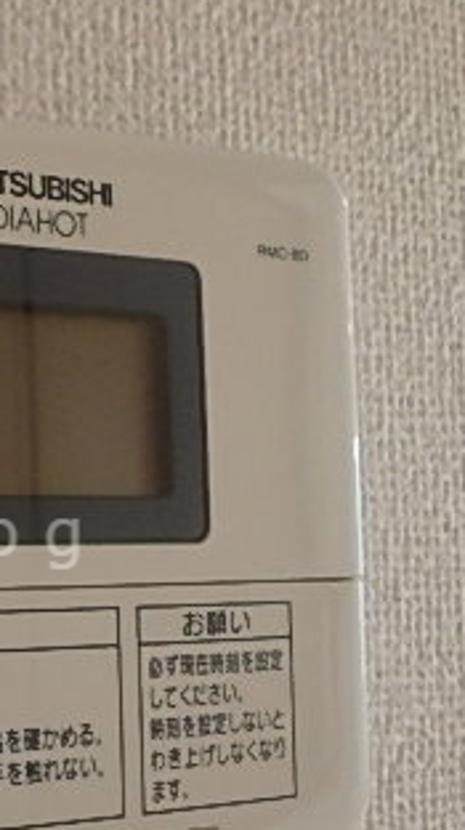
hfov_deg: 23.3
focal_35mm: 47
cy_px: 537
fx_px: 1032
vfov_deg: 43.3
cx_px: -88
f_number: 3.5
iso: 500
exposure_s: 1/30
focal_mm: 3.7
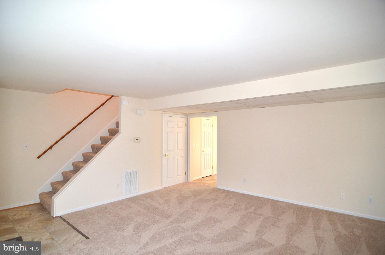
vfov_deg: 67.1
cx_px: 192
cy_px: 128
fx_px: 192
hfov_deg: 90.1
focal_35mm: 18
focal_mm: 12
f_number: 4
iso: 800
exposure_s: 1/60
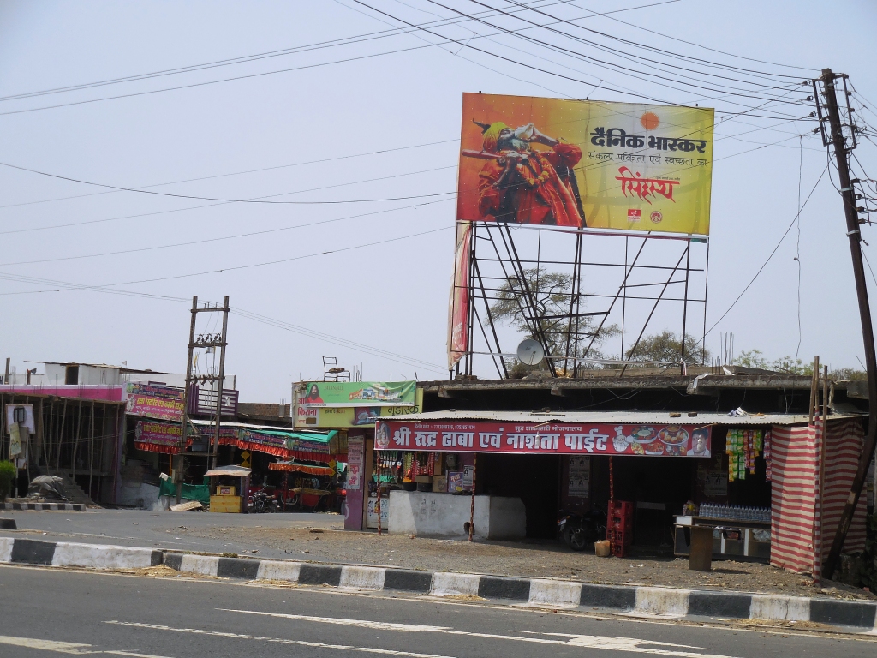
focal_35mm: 81
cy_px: 329
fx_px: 2052
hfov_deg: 24.1
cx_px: 438
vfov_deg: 18.2
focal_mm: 14.5
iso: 125
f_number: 4.9
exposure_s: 1/1250
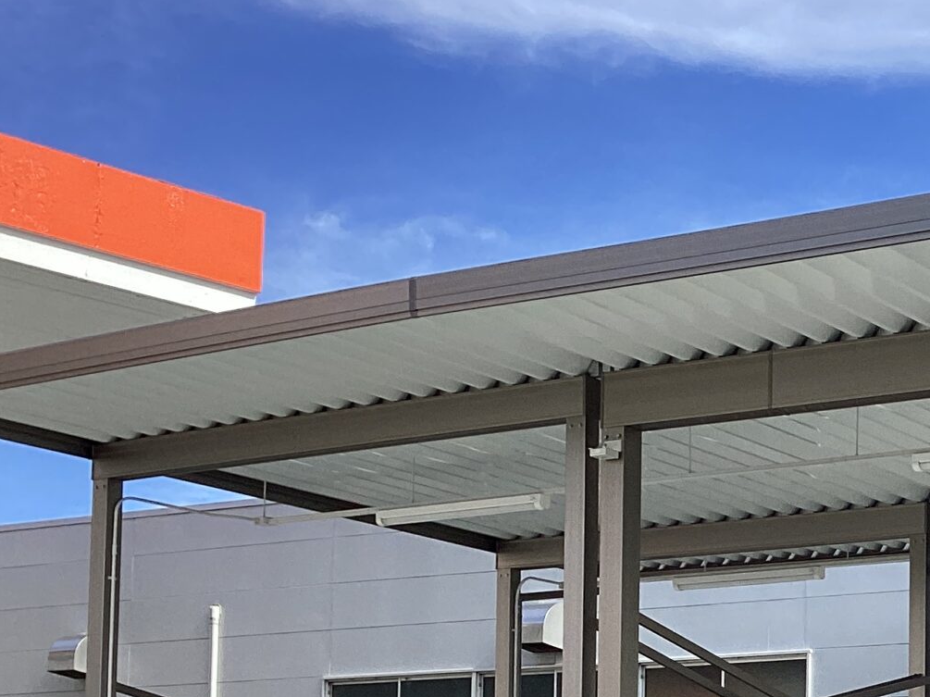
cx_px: 1063
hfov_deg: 23.0
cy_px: 737
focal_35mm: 79
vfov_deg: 18.1
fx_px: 2122
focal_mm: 3.3
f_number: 2.4
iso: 25
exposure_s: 1/959
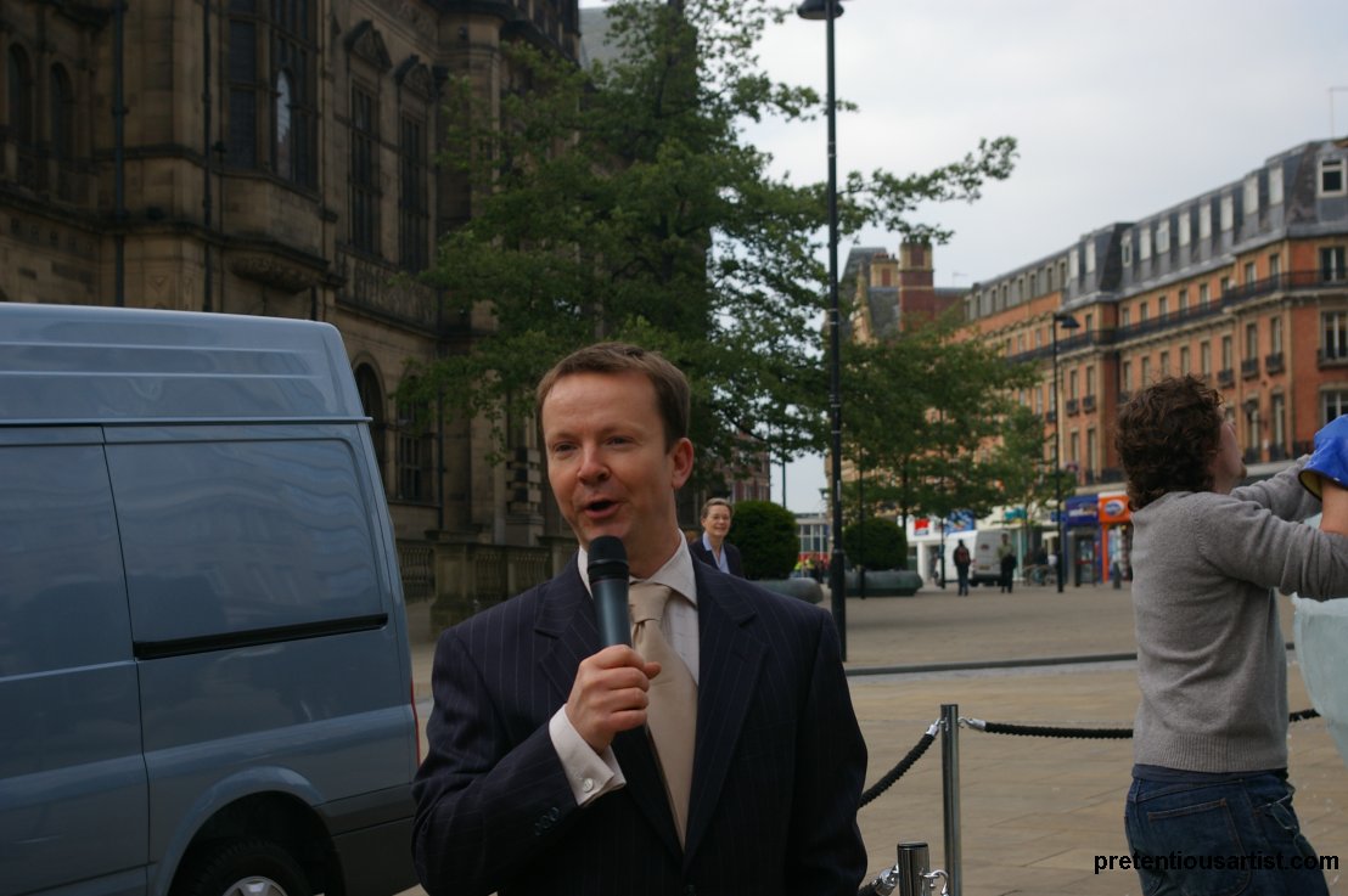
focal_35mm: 64
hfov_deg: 31.2
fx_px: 2413
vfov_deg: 21.0
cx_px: 674
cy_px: 448
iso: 200
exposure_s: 1/500
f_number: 6.7
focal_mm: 43
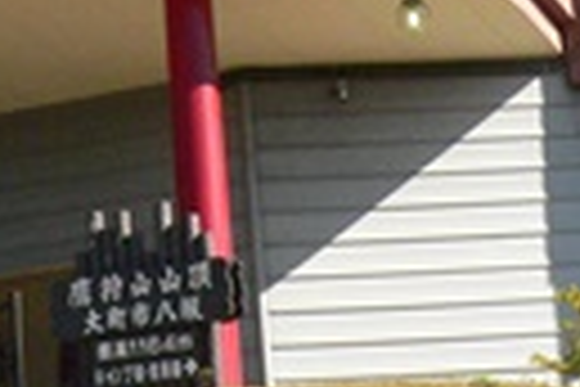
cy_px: -484
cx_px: 45
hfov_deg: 15.0
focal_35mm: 135
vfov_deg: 9.3
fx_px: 2175
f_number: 5.6
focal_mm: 6
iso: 400
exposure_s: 1/1600
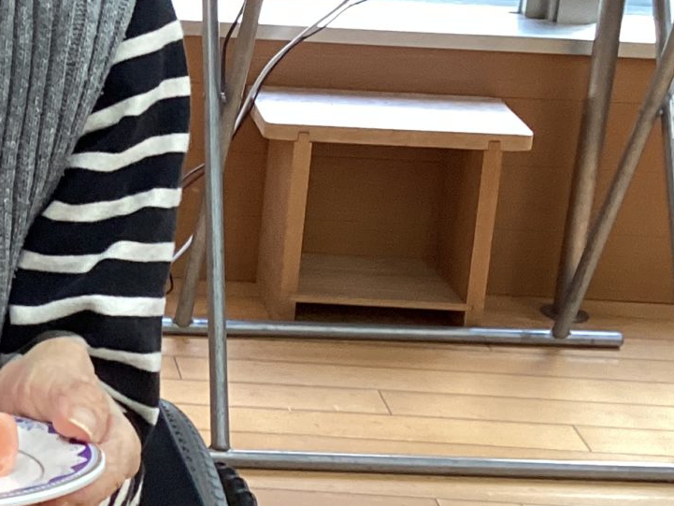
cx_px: -161
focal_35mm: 110
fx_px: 2142
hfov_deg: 17.0
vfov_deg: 13.4
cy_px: 68
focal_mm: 3.3
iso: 160
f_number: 2.4
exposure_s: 1/50
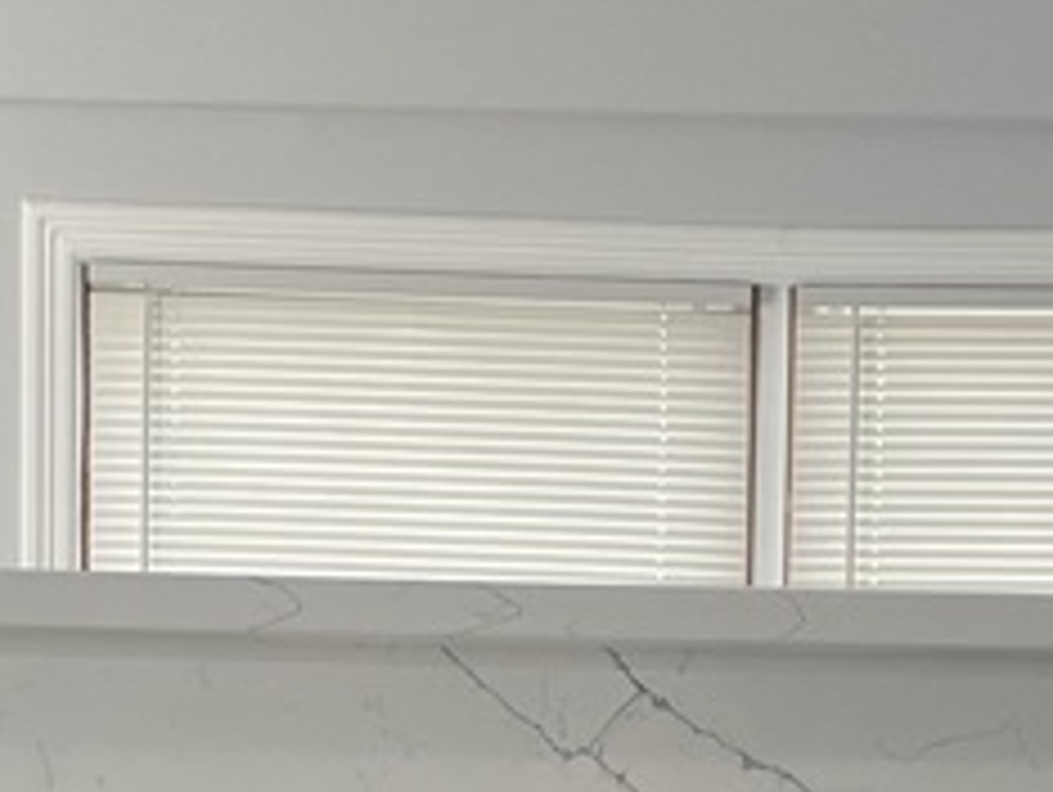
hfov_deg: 12.3
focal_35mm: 160
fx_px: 4872
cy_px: 1395
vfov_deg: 8.9
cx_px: 644
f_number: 1.6
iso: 40
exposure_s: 1/120
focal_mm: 4.2
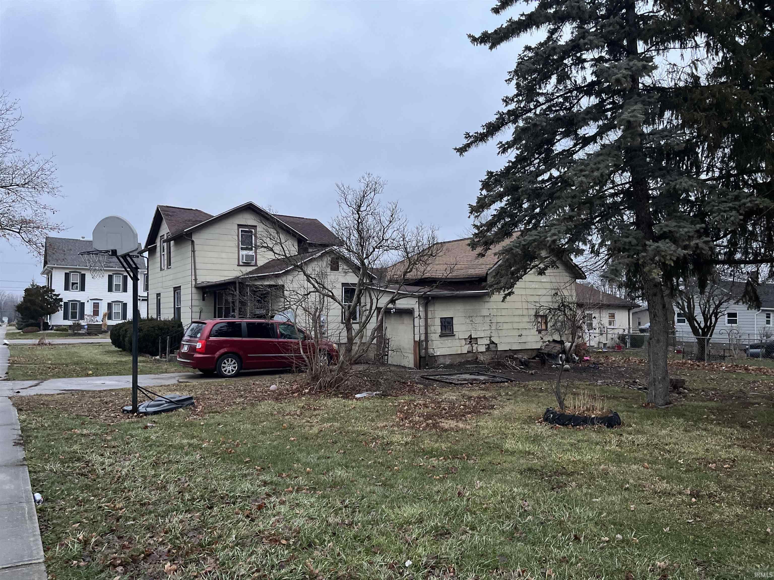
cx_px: 387
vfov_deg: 53.1
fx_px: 581
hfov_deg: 67.3
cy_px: 290
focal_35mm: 26
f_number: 1.6
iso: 200
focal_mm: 5.1
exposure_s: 1/60
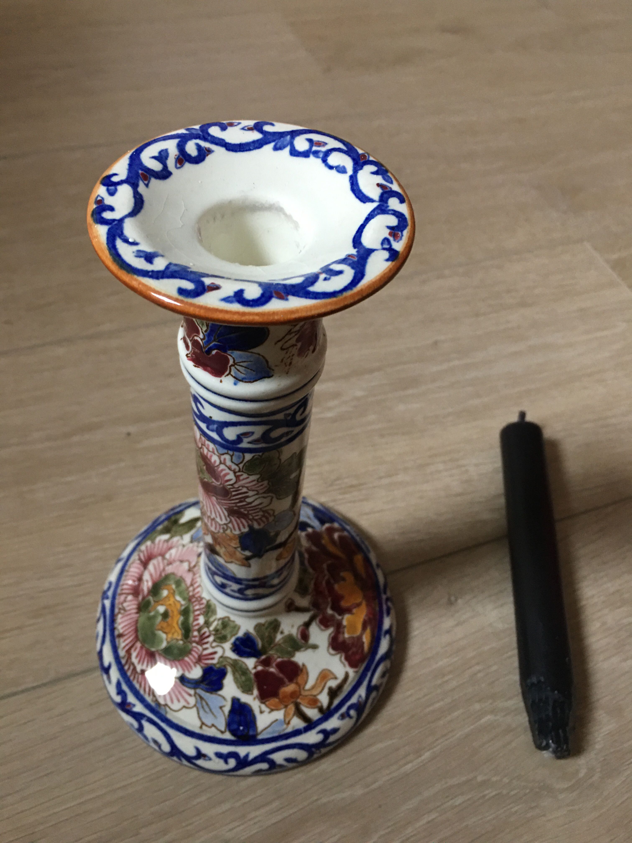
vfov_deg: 61.7
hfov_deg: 48.2
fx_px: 706
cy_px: 422
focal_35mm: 29
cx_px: 316
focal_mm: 4.15
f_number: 2.2
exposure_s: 1/10
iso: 100
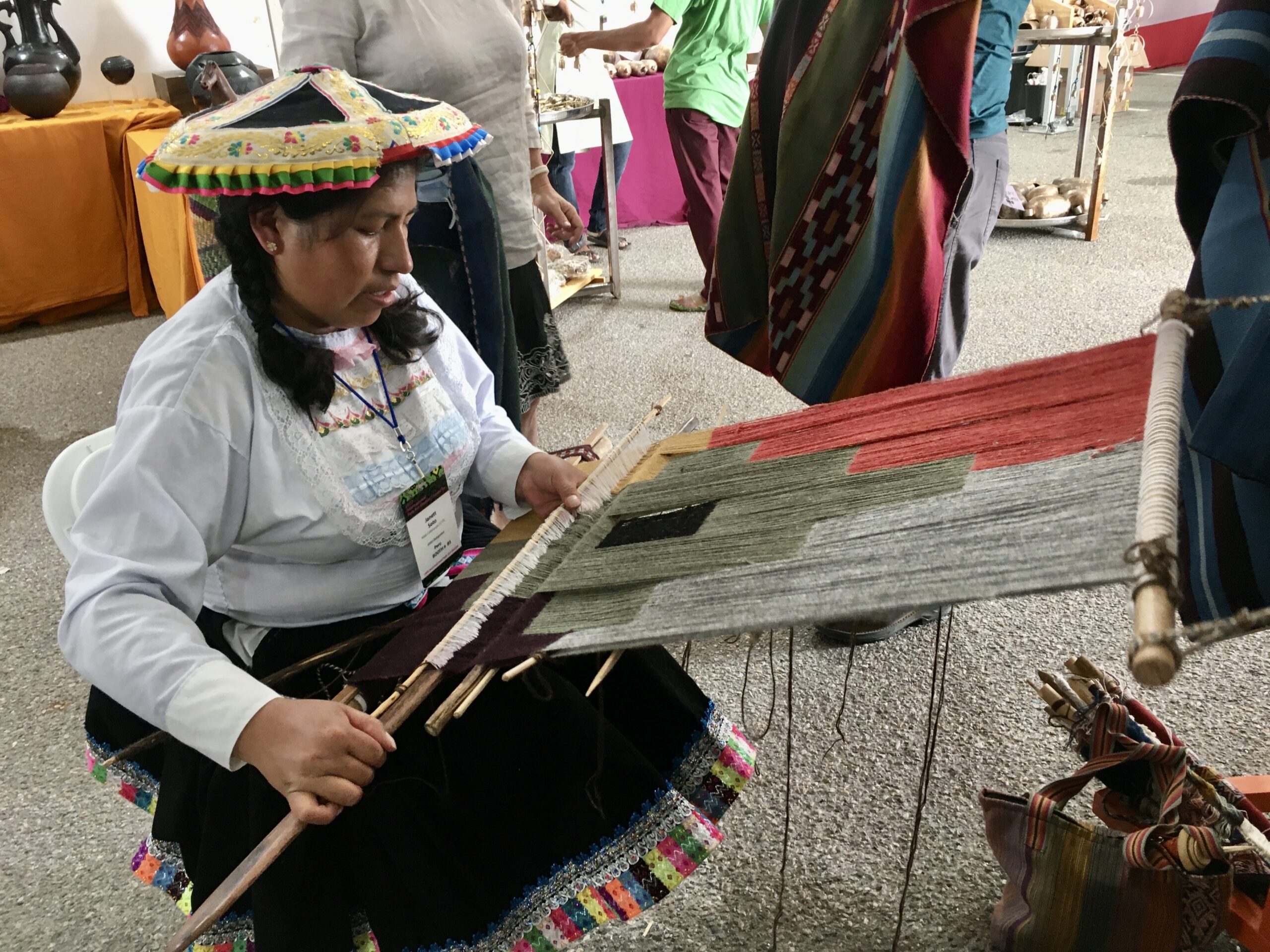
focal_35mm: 29
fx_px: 1064
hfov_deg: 61.7
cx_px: 635
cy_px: 476
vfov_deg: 48.2
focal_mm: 4.15
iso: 100
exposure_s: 1/30
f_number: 2.2
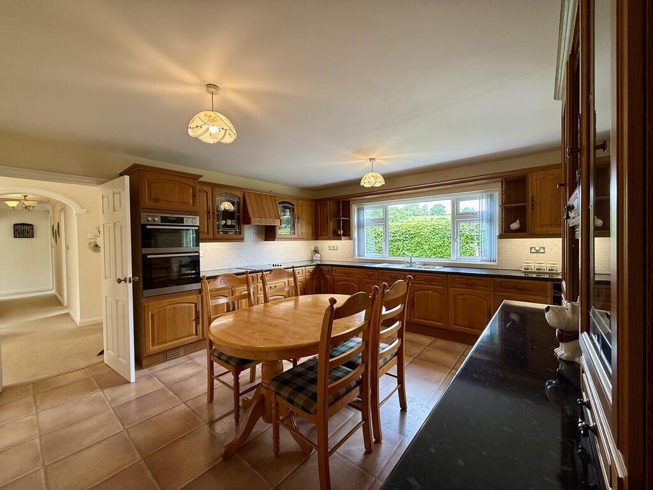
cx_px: 326
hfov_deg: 102.1
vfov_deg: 85.7
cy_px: 245
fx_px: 264
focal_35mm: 14
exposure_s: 1/100
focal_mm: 2.22
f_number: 2.2
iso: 100
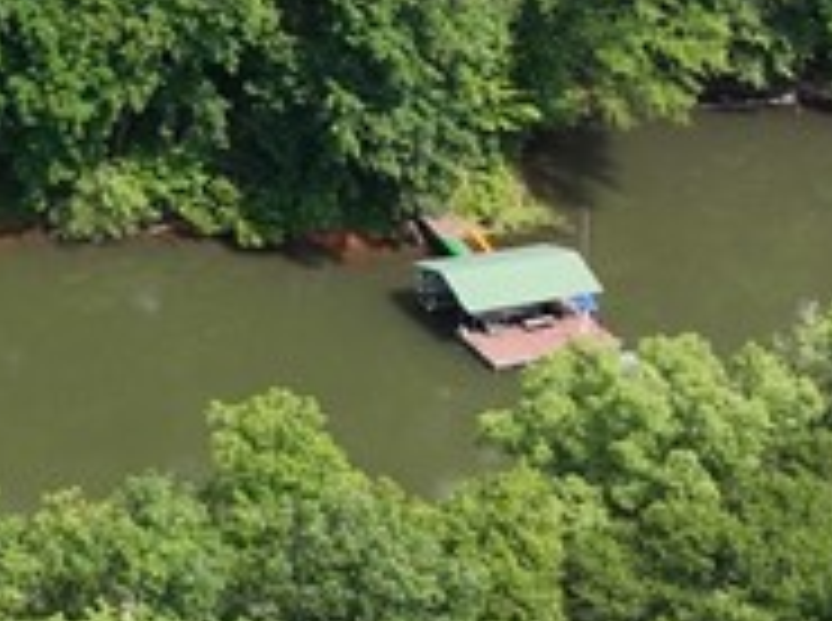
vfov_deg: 10.9
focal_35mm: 133
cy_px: -151
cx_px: -845
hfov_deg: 12.9
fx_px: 3190
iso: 130
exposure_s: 1/200
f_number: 2.8
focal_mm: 12.29
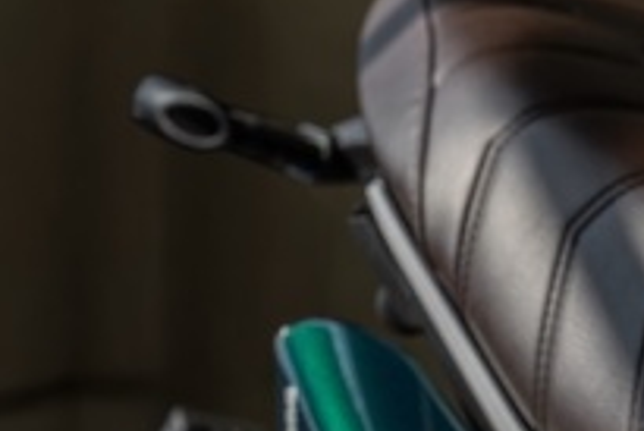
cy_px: 425
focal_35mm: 273
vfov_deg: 5.0
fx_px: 4887
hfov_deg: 7.3
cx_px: 1118
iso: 100
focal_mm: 70
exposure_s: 1/160
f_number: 7.1
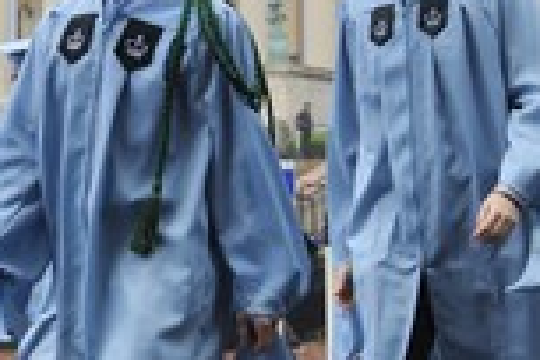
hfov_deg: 18.6
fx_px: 1650
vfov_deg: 12.4
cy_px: 240
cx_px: 215
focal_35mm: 110
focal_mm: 40
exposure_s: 1/200
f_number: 5
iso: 800
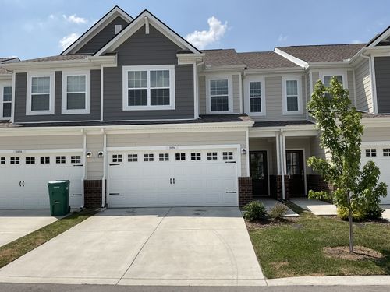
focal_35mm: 29
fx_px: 327
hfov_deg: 61.7
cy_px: 146
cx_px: 195
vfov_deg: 48.2
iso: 16
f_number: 1.8
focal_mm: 3
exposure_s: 1/2667
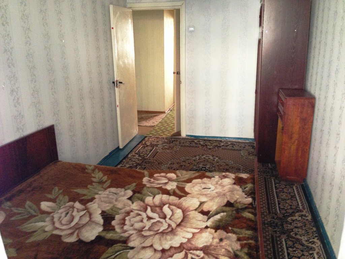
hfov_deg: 55.4
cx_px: 172
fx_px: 329
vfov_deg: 42.9
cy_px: 130
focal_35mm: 33
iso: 250
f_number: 2.4
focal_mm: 4.13
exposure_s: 1/20
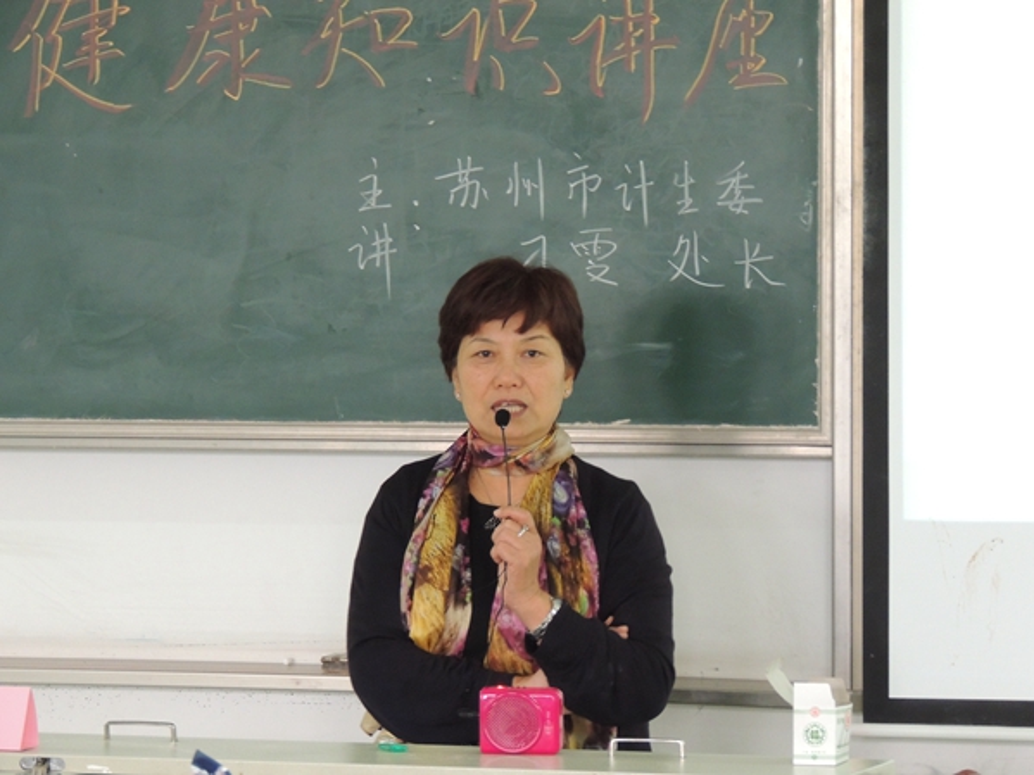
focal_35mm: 200
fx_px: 5973
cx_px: 517
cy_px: 388
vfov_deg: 7.4
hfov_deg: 9.9
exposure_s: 1/13
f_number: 4.6
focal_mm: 35.6
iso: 800
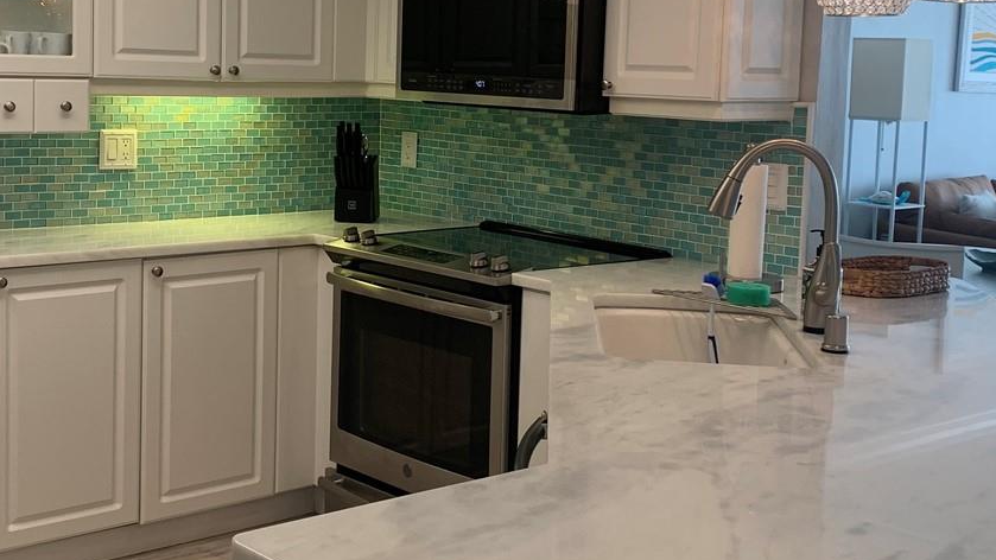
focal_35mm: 54
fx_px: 1426
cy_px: 205
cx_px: 417
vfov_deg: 22.2
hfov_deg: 38.4
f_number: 1.8
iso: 64
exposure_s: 1/120
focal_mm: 4.25
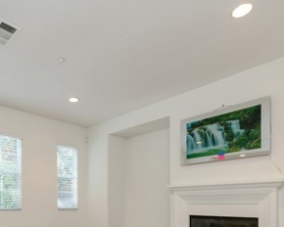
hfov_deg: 58.0
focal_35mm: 29
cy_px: 204
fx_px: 244
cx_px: 79
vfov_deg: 45.3
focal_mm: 14
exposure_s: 1/60
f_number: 4
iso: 640
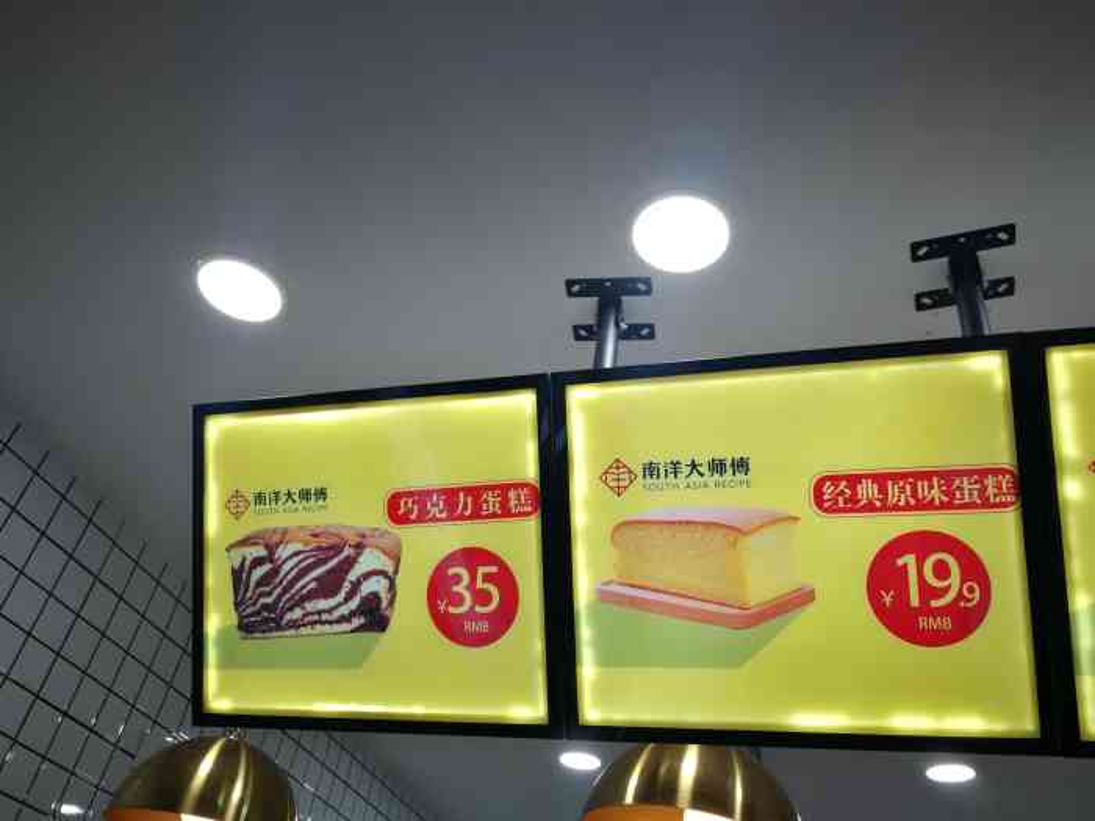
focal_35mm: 27
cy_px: 410
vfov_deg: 51.4
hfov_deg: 65.3
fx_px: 854
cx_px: 548
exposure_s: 1/100
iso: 100
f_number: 2.2
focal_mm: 3.95
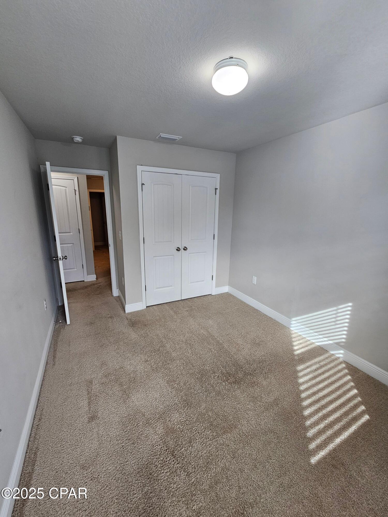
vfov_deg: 106.2
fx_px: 194
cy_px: 258
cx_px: 194
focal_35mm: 13
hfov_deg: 89.9
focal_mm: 2.2
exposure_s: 1/66
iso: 125
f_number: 2.2
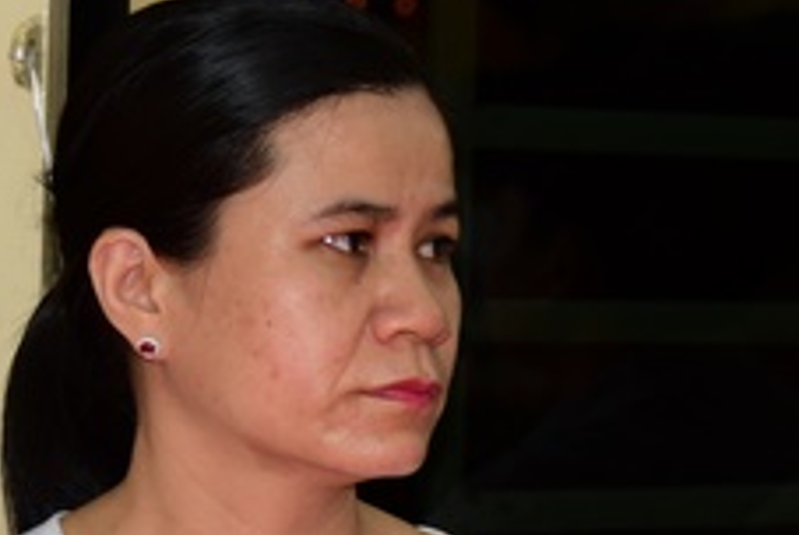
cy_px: 542
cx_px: 898
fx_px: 3689
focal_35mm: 166
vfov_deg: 8.2
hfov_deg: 12.1
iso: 320
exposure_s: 1/60
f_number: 4
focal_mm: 58
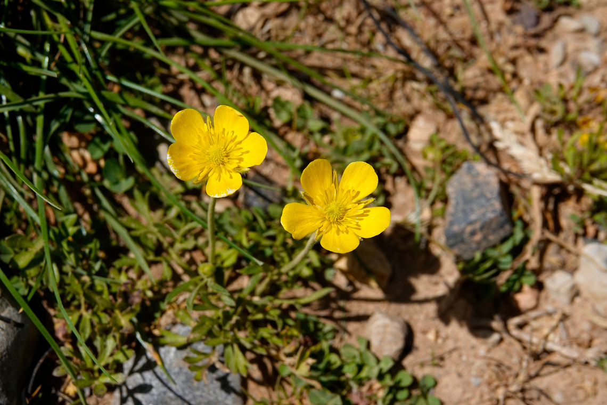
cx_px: 304
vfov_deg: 12.8
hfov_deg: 19.1
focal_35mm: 107
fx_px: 1804
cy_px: 202
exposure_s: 1/1000
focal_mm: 39.42
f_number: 5
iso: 100
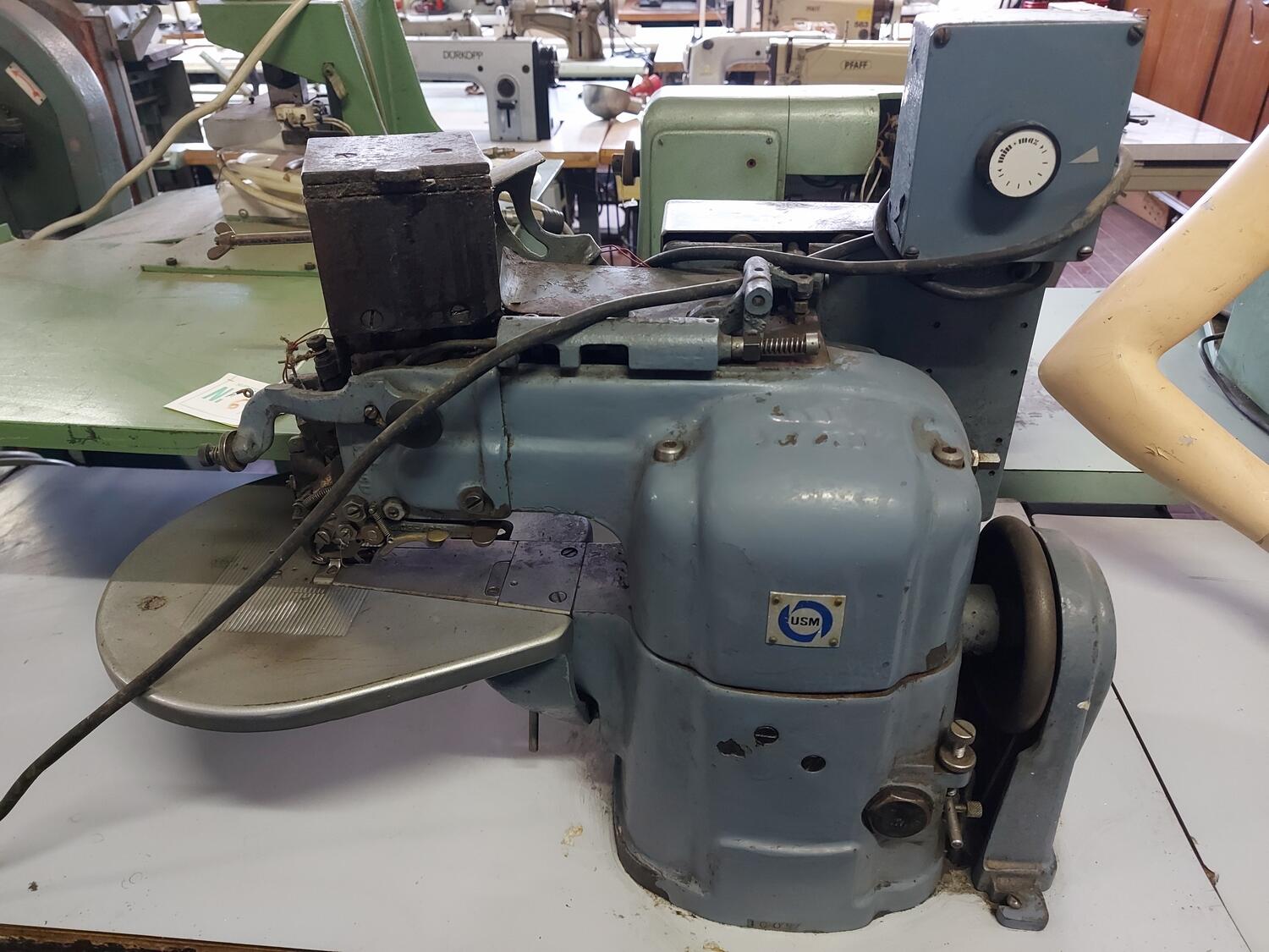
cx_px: 634
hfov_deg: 71.6
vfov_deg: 56.8
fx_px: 880
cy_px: 476
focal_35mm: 24
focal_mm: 5.23
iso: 400
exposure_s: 1/25
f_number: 1.8
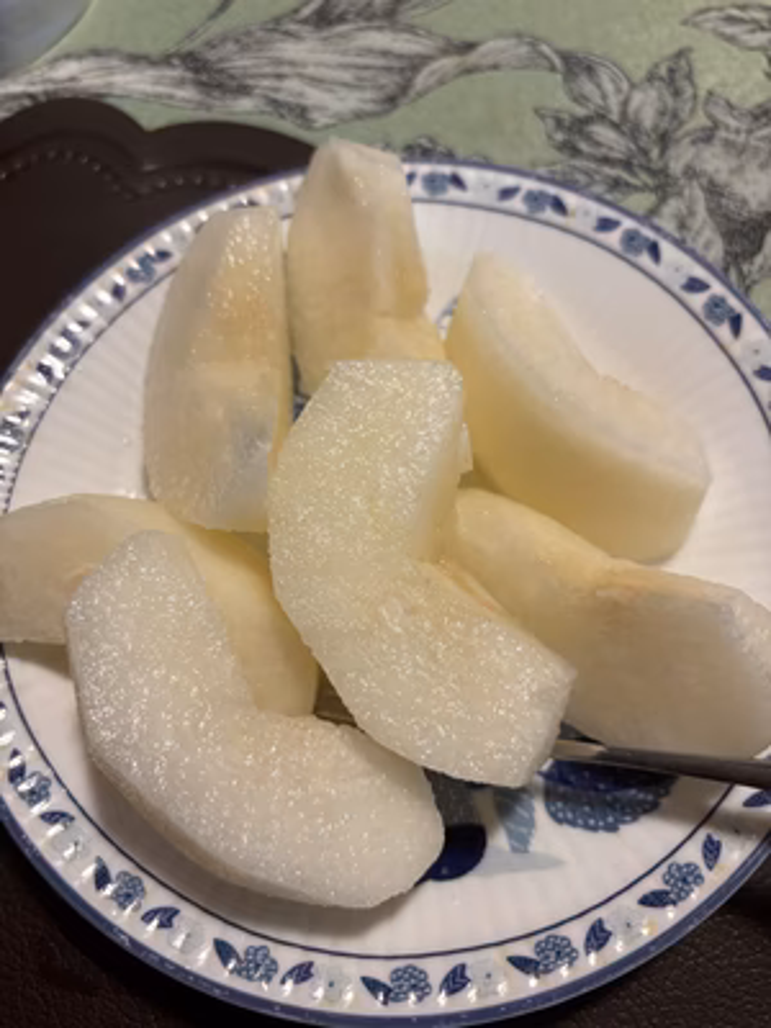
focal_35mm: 26
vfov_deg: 67.3
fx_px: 772
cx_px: 386
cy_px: 514
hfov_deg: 53.1
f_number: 1.6
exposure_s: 1/60
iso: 200
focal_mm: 5.96
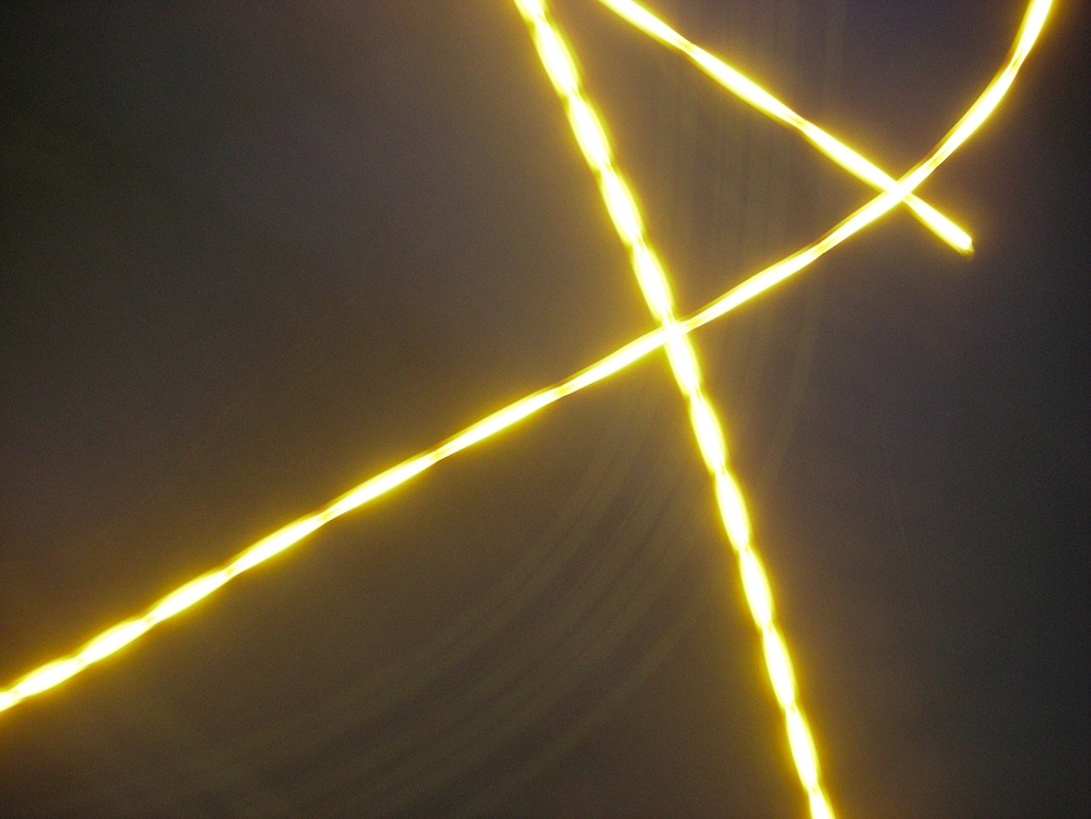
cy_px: 410
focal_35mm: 35
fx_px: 1103
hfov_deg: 52.6
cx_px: 546
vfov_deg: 40.7
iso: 200
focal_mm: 5.7
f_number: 2.8
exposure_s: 1/1.3
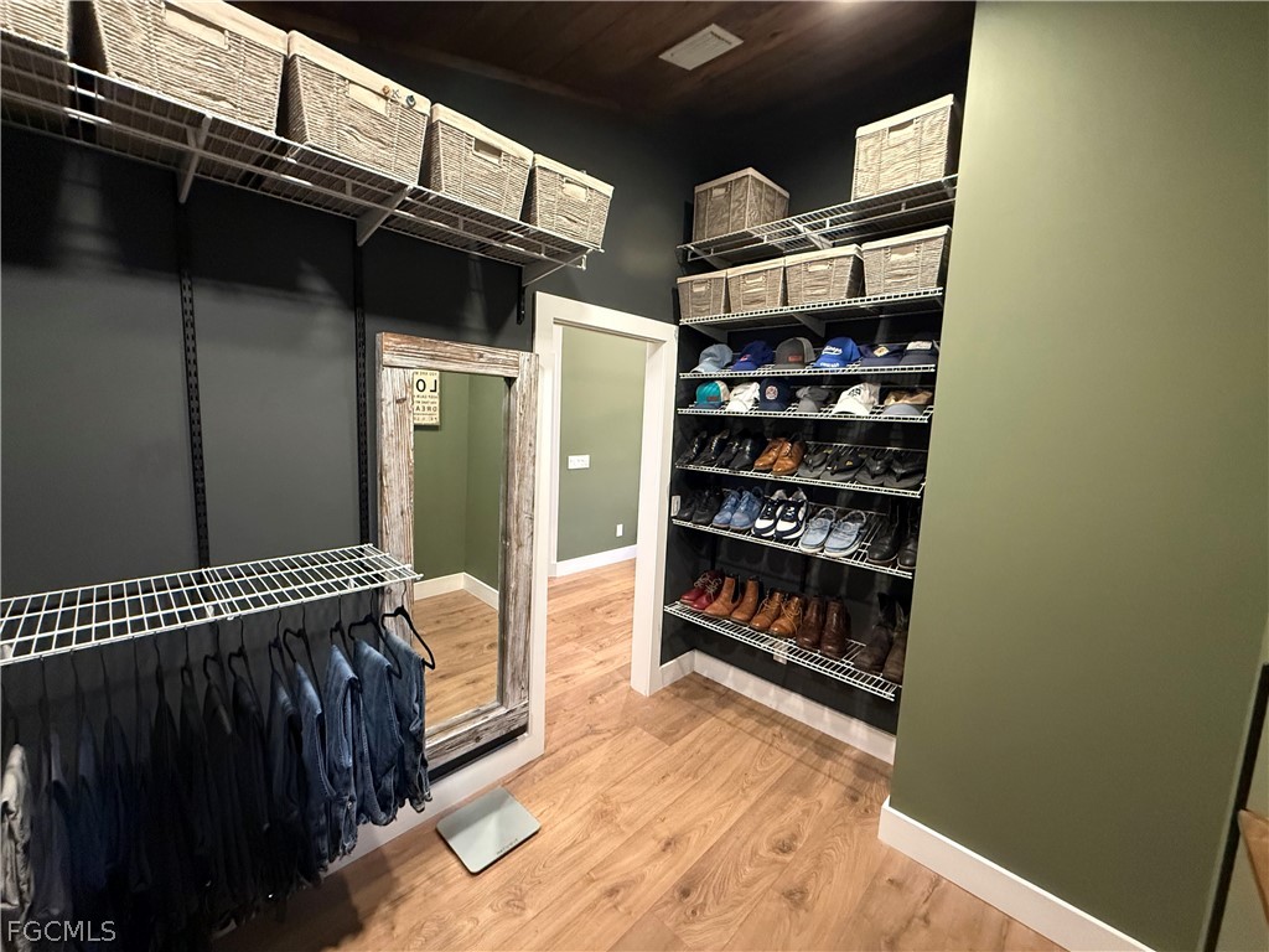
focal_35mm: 14
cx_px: 634
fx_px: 513
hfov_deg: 102.1
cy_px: 476
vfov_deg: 85.7
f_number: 2.2
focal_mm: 2.22
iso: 640
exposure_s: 1/60
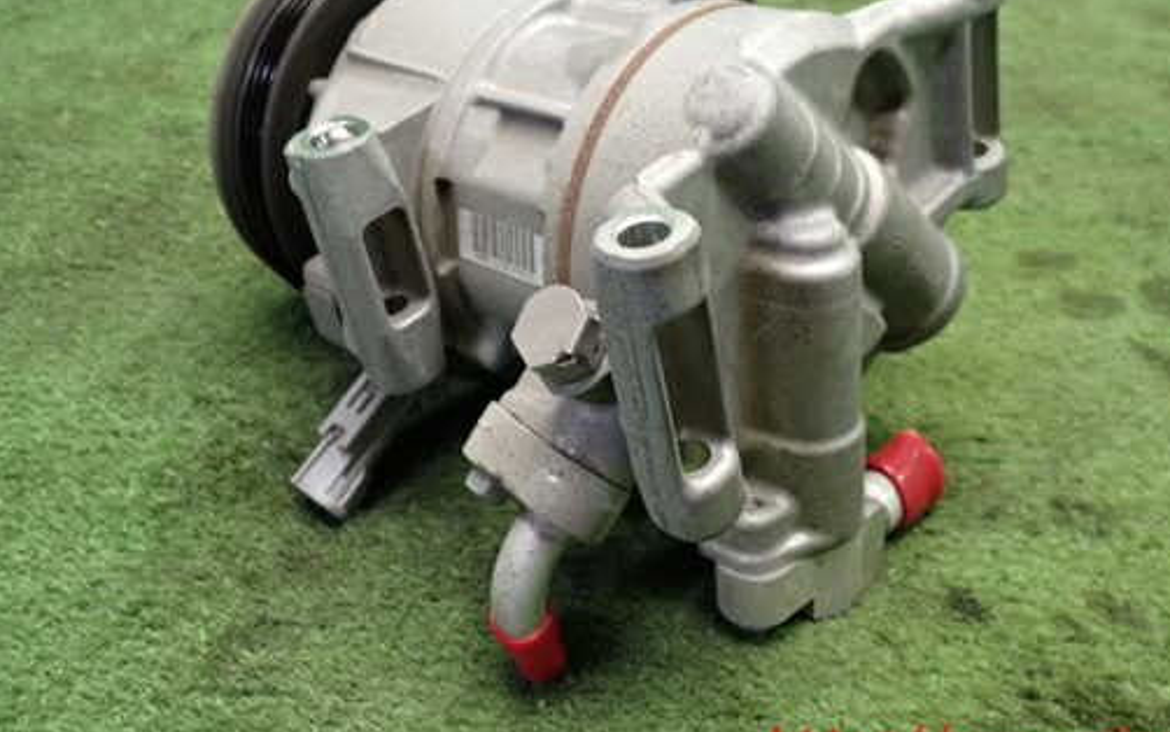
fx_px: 1212
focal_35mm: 38
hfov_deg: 51.5
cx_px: 599
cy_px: 254
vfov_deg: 33.4
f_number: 2.3
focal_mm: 5.4
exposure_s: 1/30
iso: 200
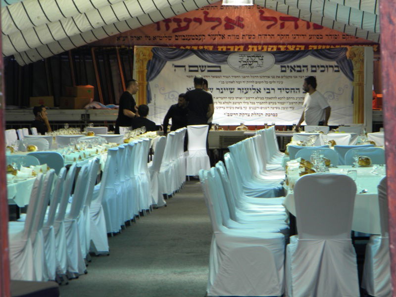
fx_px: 1693
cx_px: 198
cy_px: 148
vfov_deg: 10.0
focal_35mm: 148
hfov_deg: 13.3
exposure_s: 1/22.1
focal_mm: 26.8
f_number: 5
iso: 80
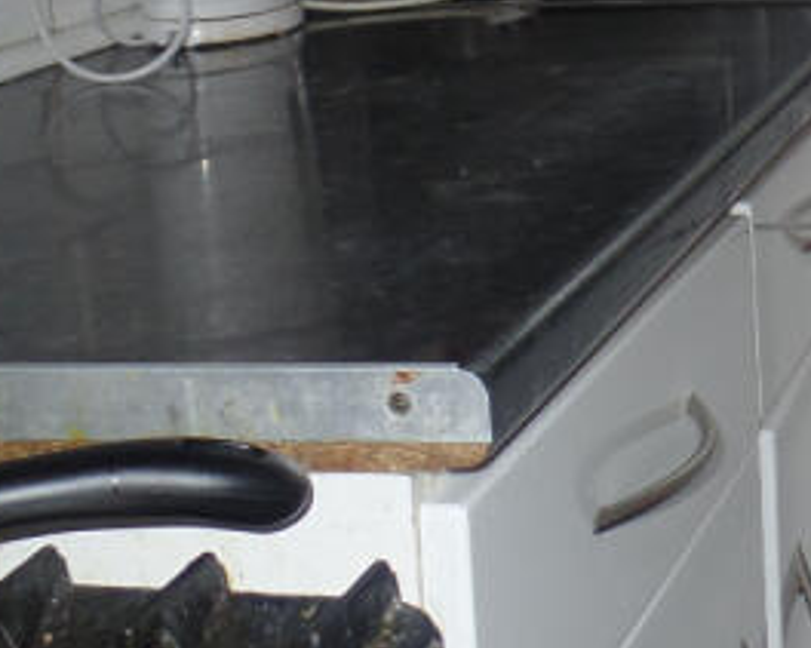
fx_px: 2087
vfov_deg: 17.0
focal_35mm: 87
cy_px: -86
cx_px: 888
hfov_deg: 20.9
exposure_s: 1/30
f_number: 2.8
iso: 100
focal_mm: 4.1
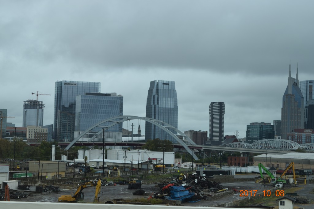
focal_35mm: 82
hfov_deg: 24.6
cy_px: 104
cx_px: 157
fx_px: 719
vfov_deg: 16.5
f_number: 9
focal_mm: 55
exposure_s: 1/320
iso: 200
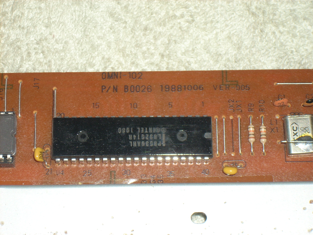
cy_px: 118
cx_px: 156
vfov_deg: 13.1
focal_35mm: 113
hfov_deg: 17.4
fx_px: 1022
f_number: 5.2
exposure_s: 1/60
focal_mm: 18.6
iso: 64
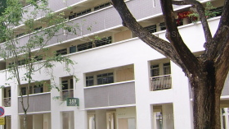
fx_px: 455
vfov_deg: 16.0
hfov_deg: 27.5
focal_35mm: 75
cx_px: 38
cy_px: 35
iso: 50
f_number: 2.8
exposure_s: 1/148
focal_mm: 5.95
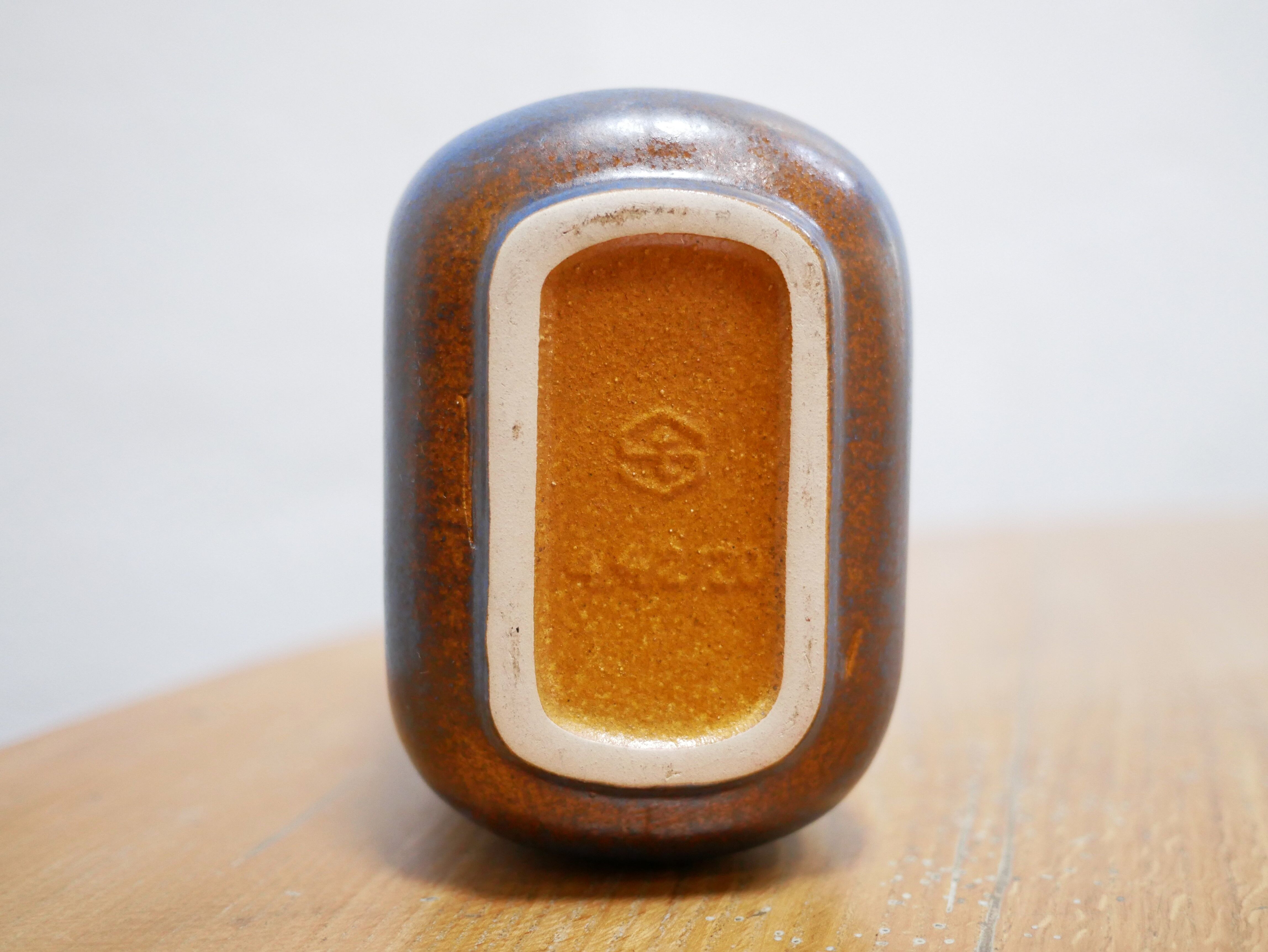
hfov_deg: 46.8
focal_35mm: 40
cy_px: 476
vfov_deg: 36.0
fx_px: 1466
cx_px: 634
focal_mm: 20
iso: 1600
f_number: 1.7
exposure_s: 1/60
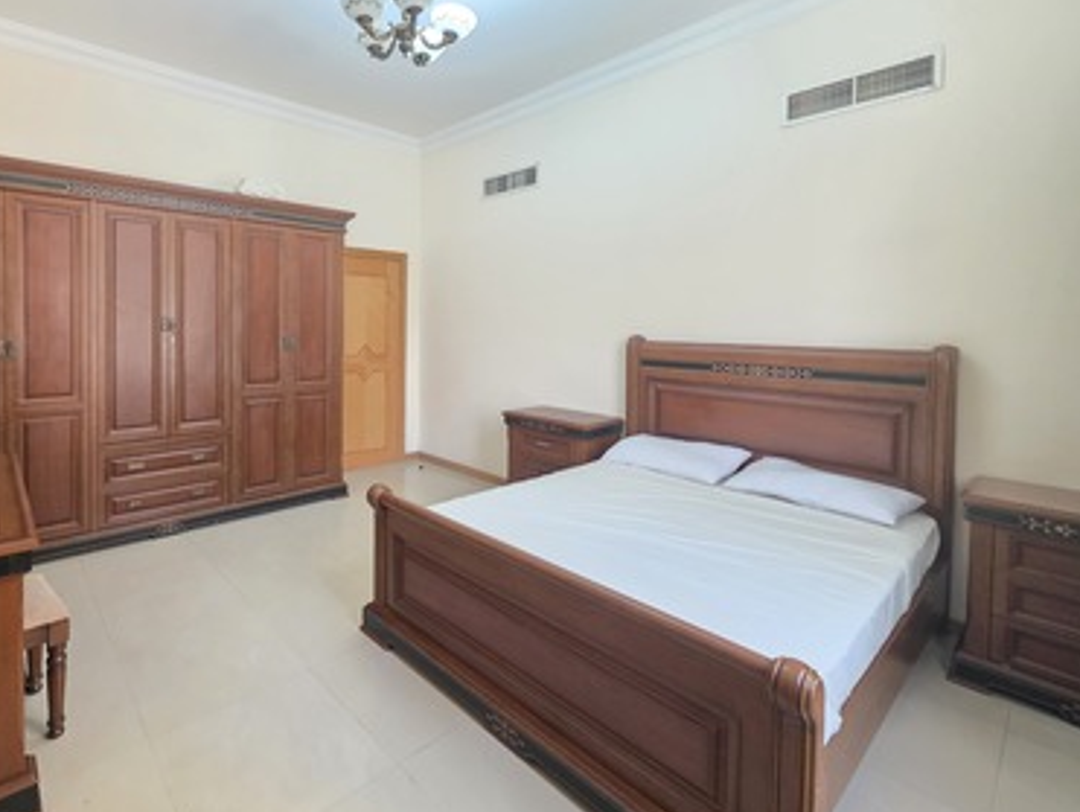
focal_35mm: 16
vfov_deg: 77.7
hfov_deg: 92.9
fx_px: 500
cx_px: 418
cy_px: 348
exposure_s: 1/50
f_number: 1.9
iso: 640
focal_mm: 2.2
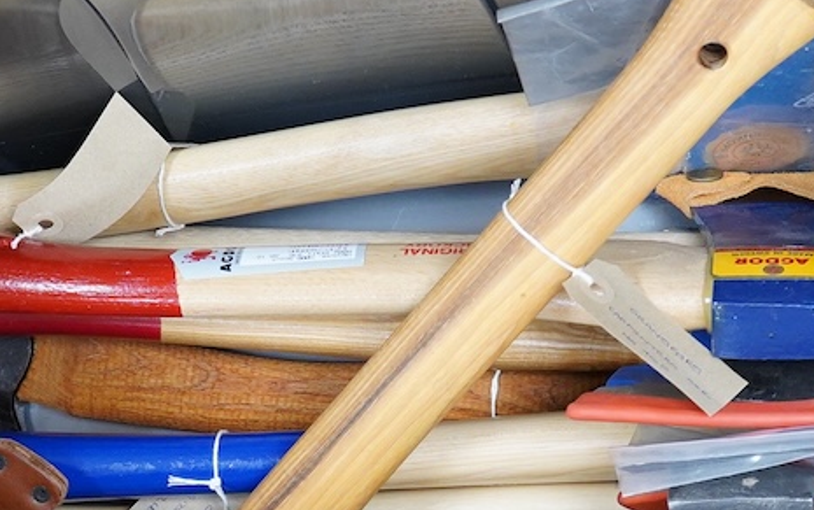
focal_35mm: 111
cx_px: 339
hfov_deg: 18.7
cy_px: 477
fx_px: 2463
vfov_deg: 11.7
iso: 2500
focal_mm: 30
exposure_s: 1/100
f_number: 8
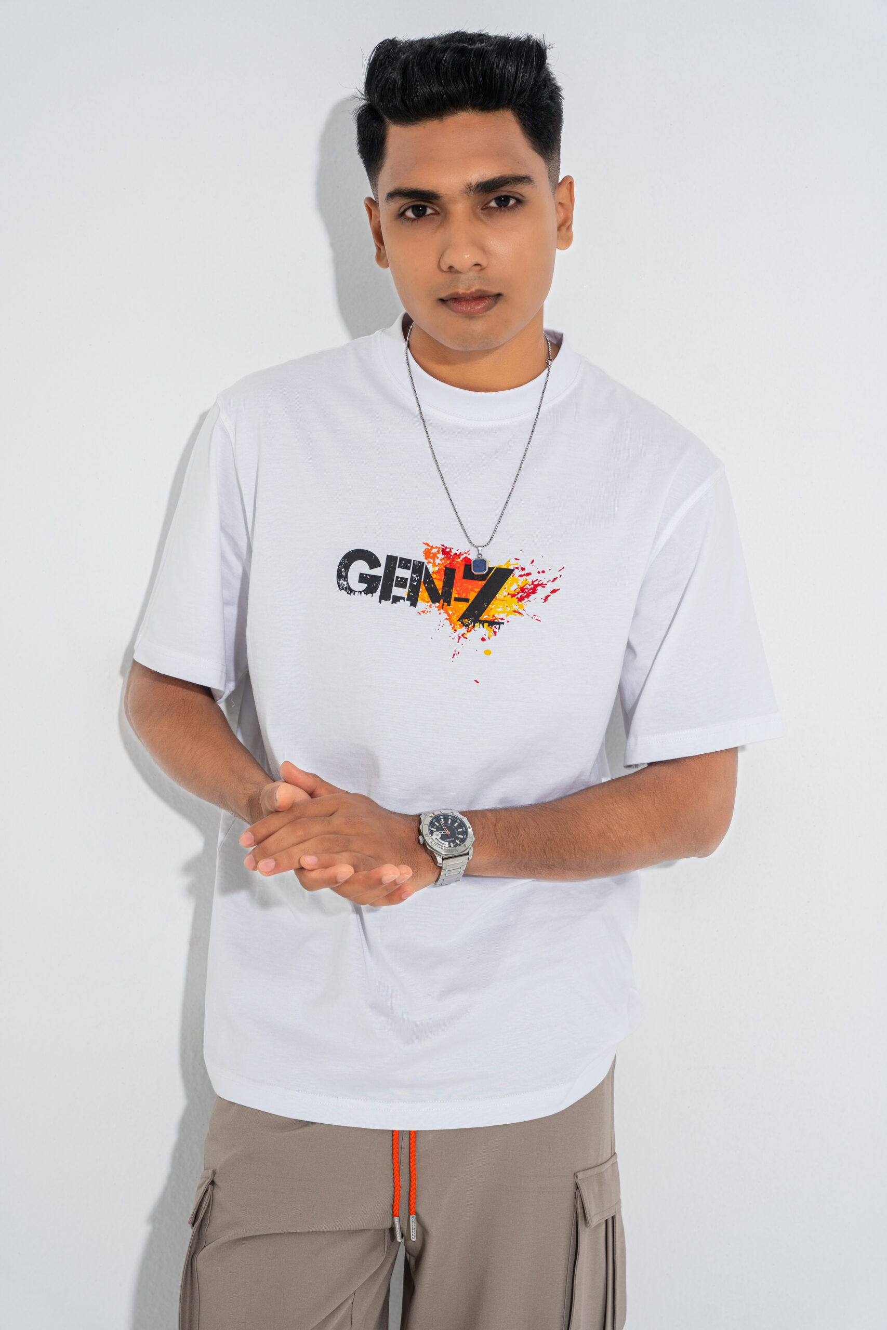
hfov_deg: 19.5
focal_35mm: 70
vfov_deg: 28.8
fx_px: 2587
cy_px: 665
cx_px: 444
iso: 80
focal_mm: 70
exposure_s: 1/250
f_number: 5.6
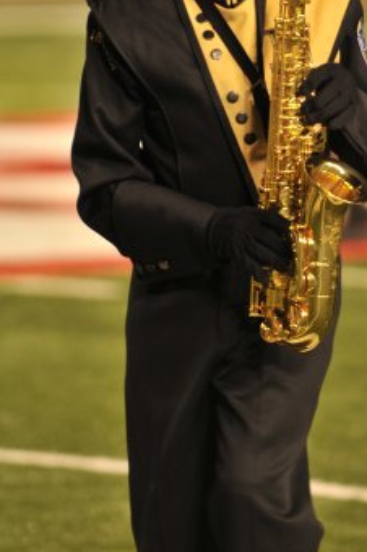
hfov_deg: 2.6
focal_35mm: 529
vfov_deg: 3.9
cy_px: 161
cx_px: 269
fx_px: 8105
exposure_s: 1/60
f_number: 2.8
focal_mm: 200
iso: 280
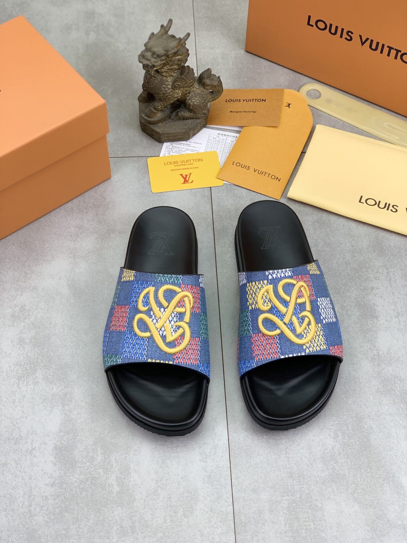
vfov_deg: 36.8
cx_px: 204
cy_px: 272
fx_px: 815
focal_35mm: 52
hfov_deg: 28.0
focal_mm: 6
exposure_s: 1/100
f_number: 2.4
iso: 25
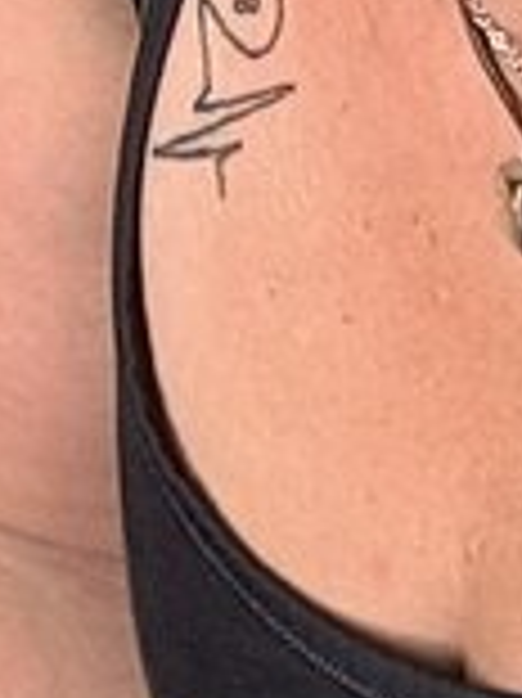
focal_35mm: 201
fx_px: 4047
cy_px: 77
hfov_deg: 7.3
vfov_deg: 9.8
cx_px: 711
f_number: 2.24
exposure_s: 1/50
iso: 71
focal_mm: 3.14
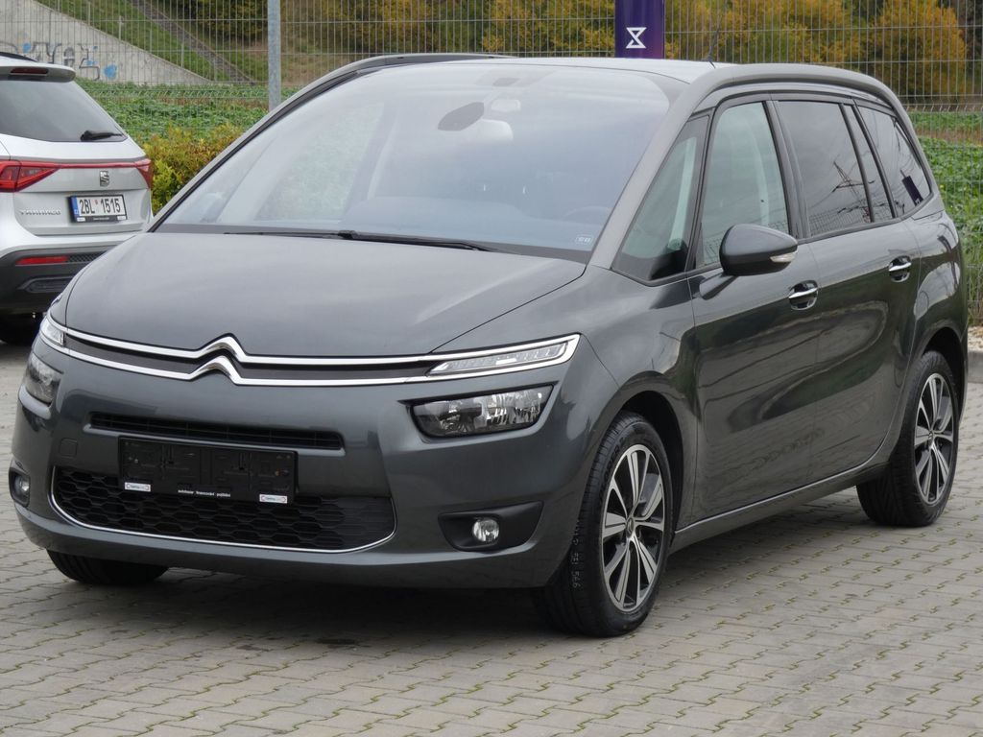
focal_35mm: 112
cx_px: 492
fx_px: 3180
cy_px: 368
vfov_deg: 13.2
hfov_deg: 17.6
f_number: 5.6
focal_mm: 20.1
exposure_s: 1/100
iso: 80
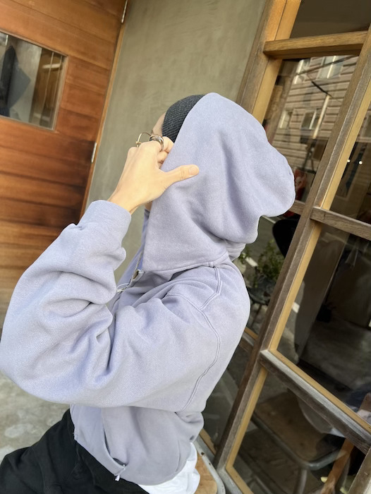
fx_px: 371
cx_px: 186
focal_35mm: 26
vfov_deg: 67.3
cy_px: 247
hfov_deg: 53.1
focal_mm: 5.7
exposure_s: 1/431
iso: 50
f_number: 1.5
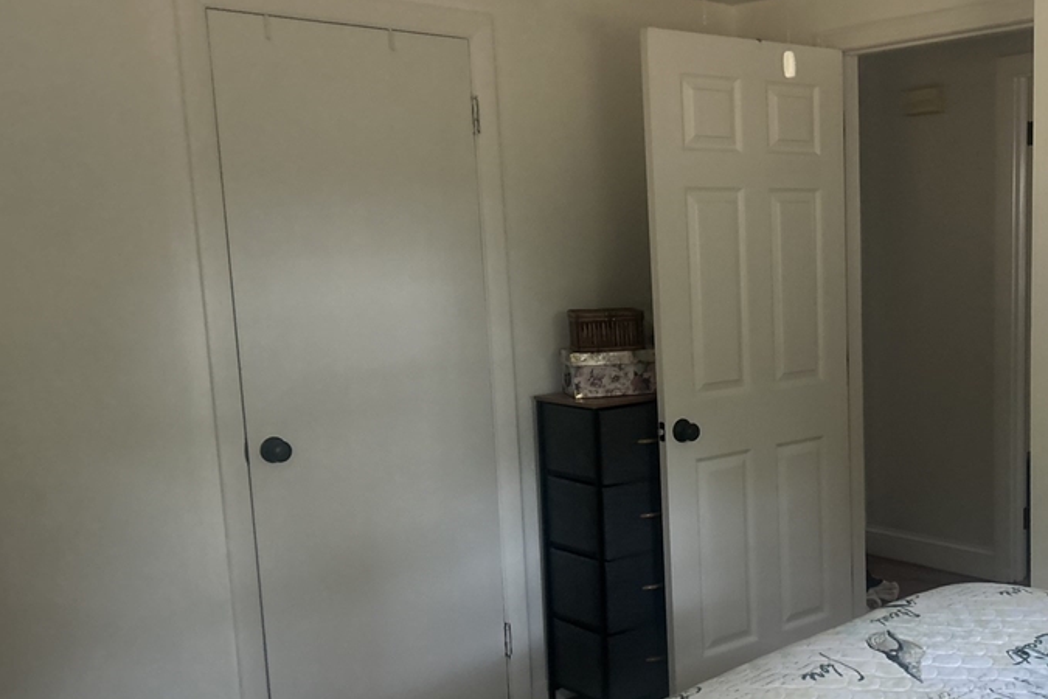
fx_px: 1193
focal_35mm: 41
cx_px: 769
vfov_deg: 32.5
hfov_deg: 46.0
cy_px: 419
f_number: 1.5
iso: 320
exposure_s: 1/60
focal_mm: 5.7
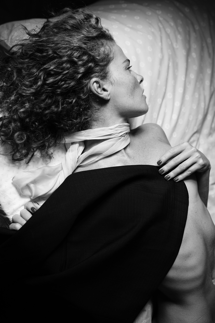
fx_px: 448
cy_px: 162
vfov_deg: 39.6
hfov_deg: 27.0
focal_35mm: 50
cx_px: 108
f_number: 2.8
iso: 800
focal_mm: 50
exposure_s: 1/100
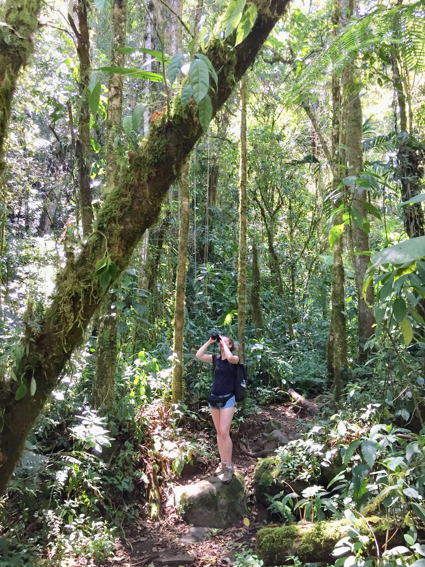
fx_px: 475
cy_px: 284
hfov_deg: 48.2
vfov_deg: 61.7
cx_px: 212
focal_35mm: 29
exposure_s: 1/30
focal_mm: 4.15
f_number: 2.2
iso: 40
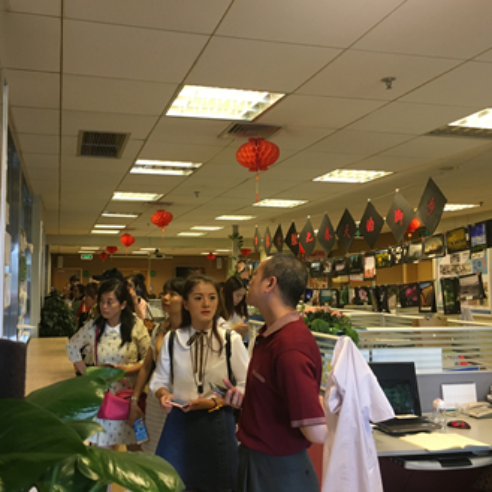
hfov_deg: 46.9
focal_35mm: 35
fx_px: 563
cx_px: 190
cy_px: 242
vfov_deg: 47.2
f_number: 2.2
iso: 160
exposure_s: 1/33
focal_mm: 4.15
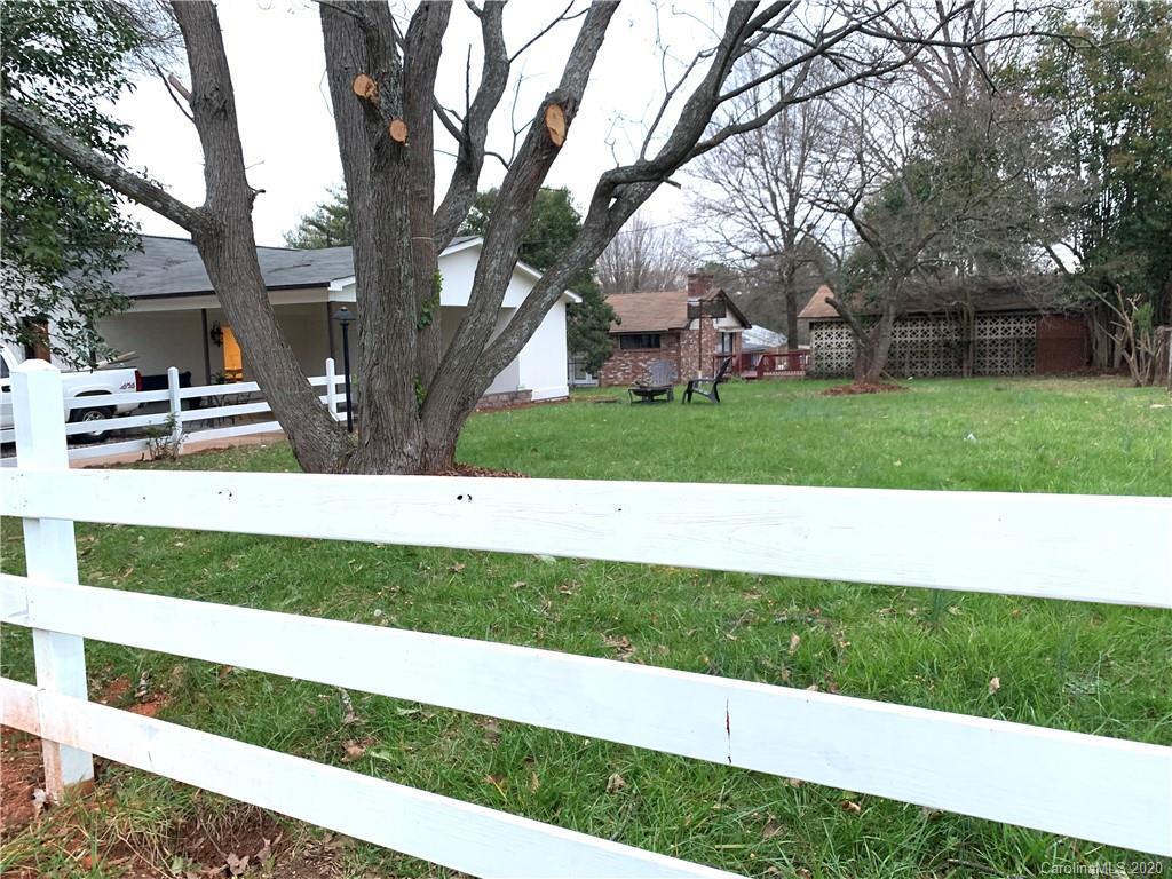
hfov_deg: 67.3
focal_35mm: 26
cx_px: 586
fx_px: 880
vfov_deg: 53.1
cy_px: 440
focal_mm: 4.25
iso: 400
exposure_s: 1/58
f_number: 1.8
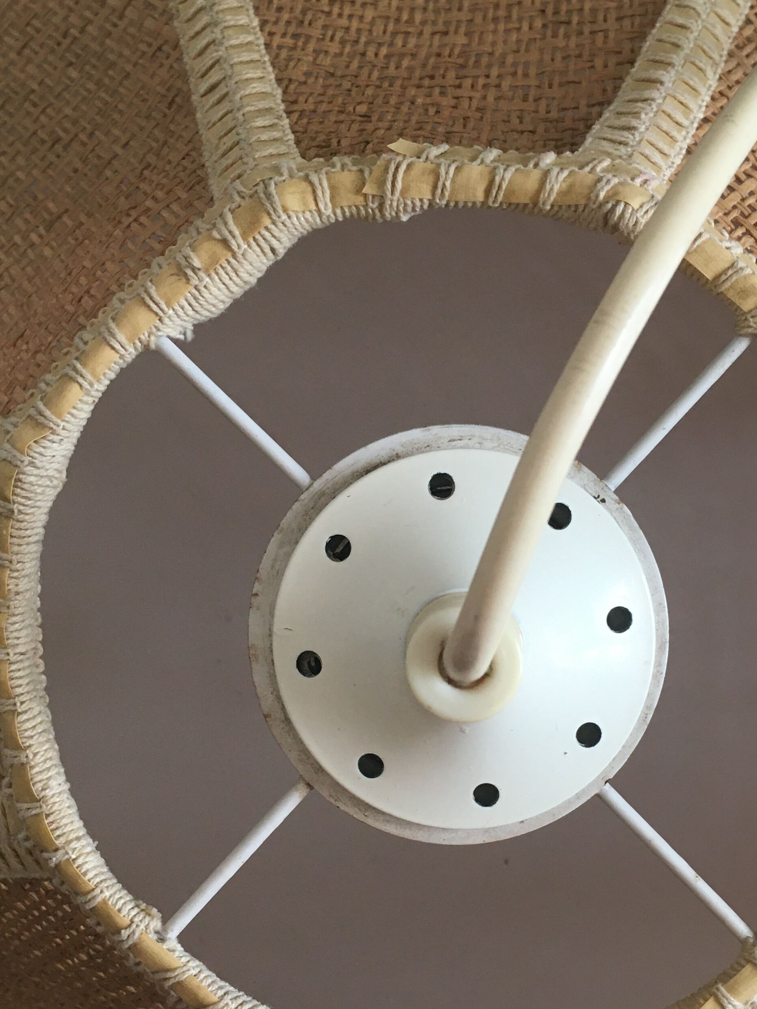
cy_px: 633
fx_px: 1370
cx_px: 448
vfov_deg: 40.1
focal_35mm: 47
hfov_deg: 30.8
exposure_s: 1/33
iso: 50
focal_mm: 4.15
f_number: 2.2
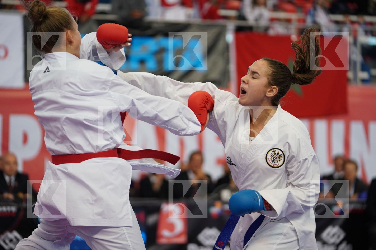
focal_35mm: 133
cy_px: 125
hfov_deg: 15.4
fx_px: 1389
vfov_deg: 10.3
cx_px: 188
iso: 2000
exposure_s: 1/1000
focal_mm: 133
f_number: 2.8
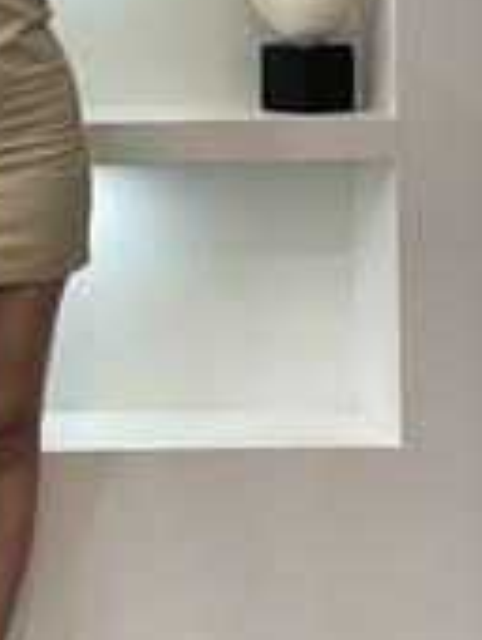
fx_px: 2333
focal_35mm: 126
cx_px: -75
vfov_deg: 15.6
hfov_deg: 11.6
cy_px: 175
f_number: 2
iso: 80
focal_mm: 6
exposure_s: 1/100
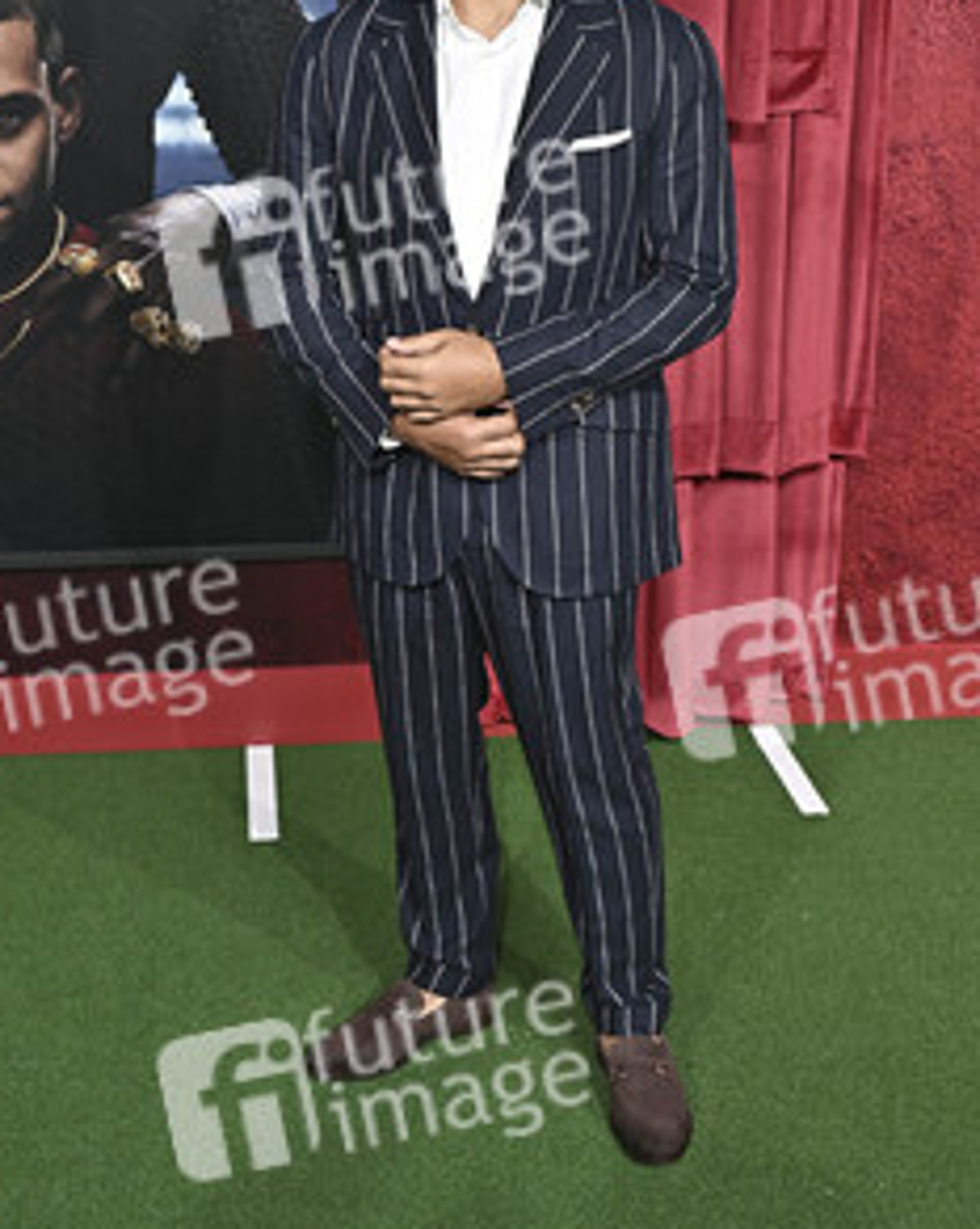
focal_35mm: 45
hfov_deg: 33.4
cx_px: 496
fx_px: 1634
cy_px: 450
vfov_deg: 40.9
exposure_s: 1/400
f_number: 6.3
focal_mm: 35
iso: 400
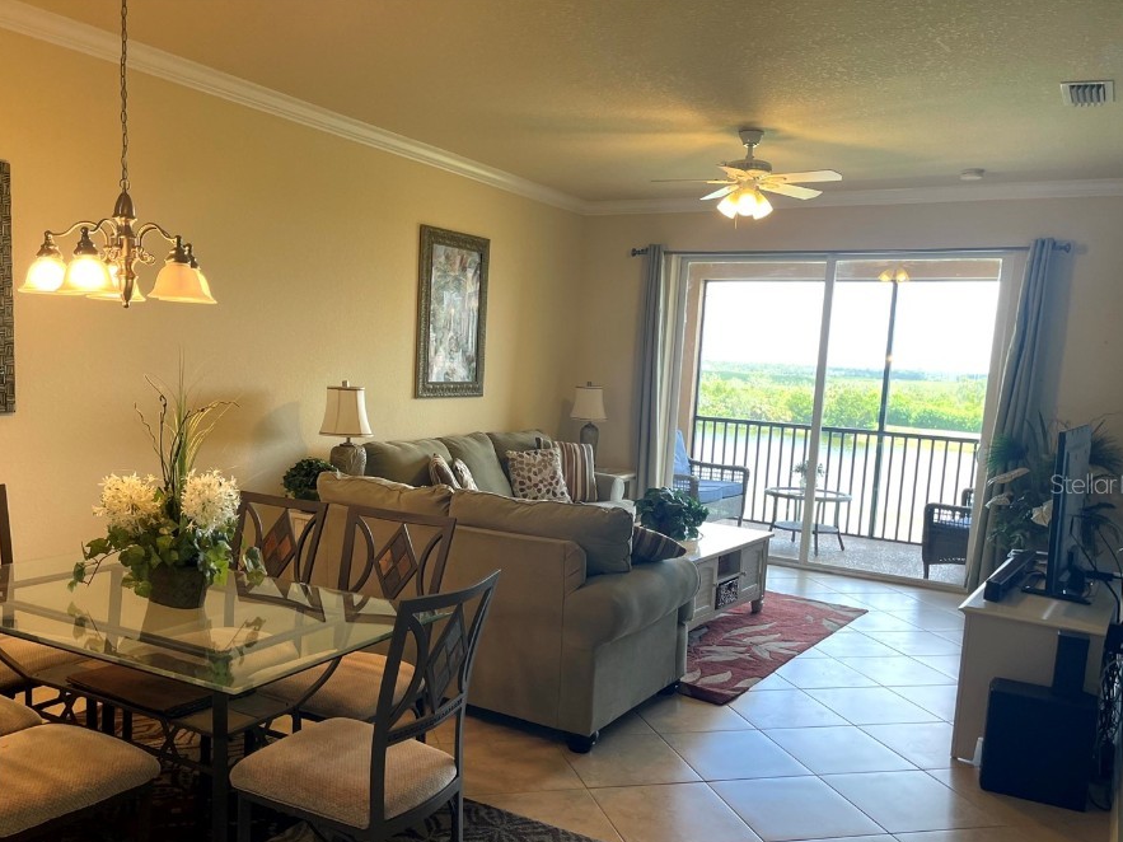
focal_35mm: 29
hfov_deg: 61.6
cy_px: 483
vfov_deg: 48.1
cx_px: 519
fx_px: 941
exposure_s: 1/120
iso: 64
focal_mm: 5.1
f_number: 1.6
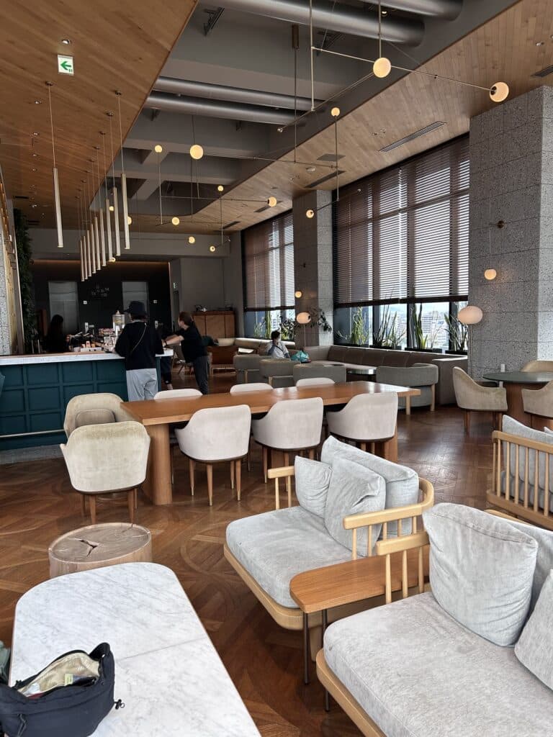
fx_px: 554
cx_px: 276
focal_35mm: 26
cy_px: 368
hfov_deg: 53.1
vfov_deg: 67.3
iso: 40
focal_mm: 5.7
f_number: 1.5
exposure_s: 1/225
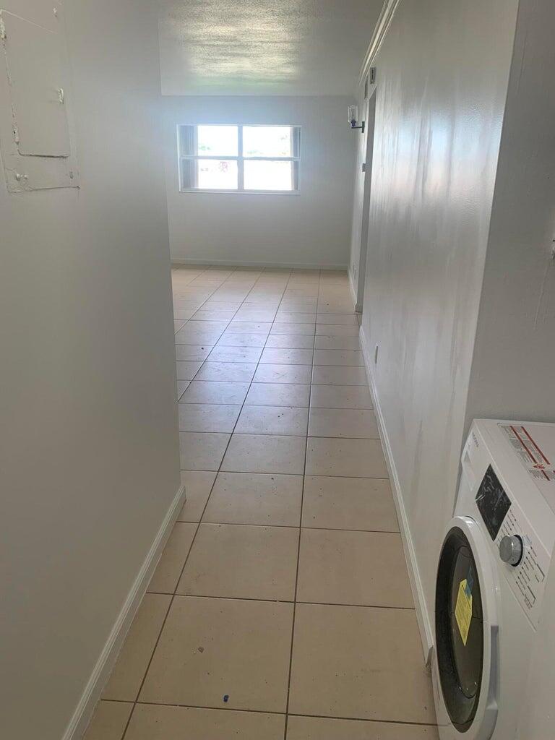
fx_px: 556
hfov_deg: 53.1
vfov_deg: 67.3
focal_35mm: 26
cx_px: 278
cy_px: 370
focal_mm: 4.25
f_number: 1.8
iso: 64
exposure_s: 1/120
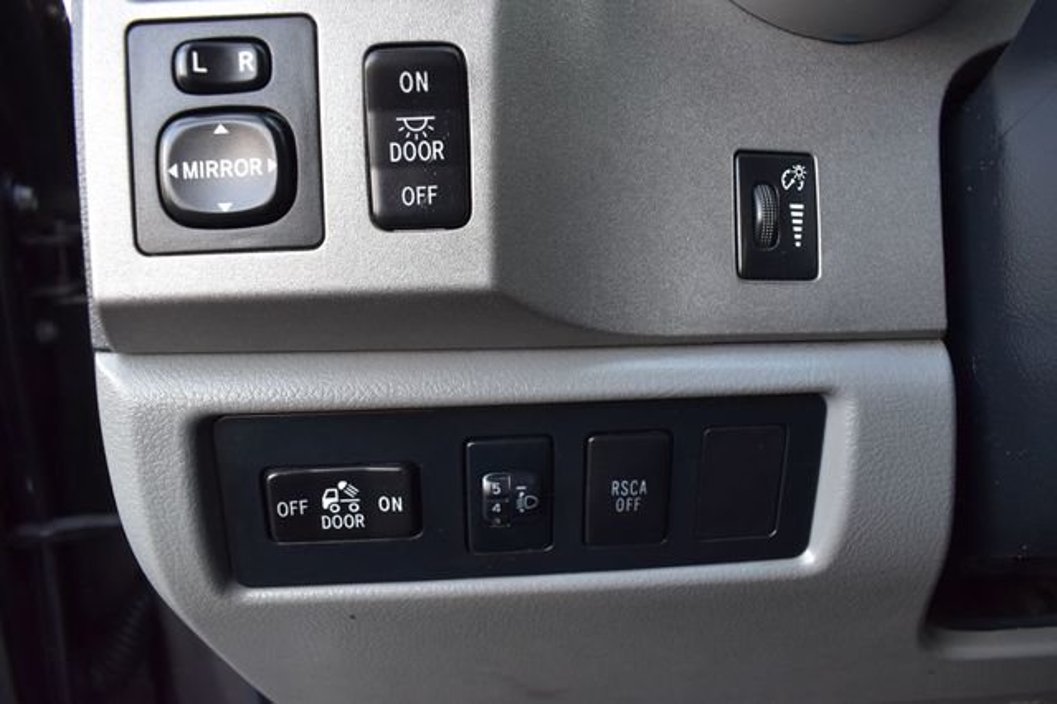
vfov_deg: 47.9
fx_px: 792
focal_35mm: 27
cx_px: 528
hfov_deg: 67.4
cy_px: 352
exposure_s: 1/15
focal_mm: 18
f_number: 6.3
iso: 900
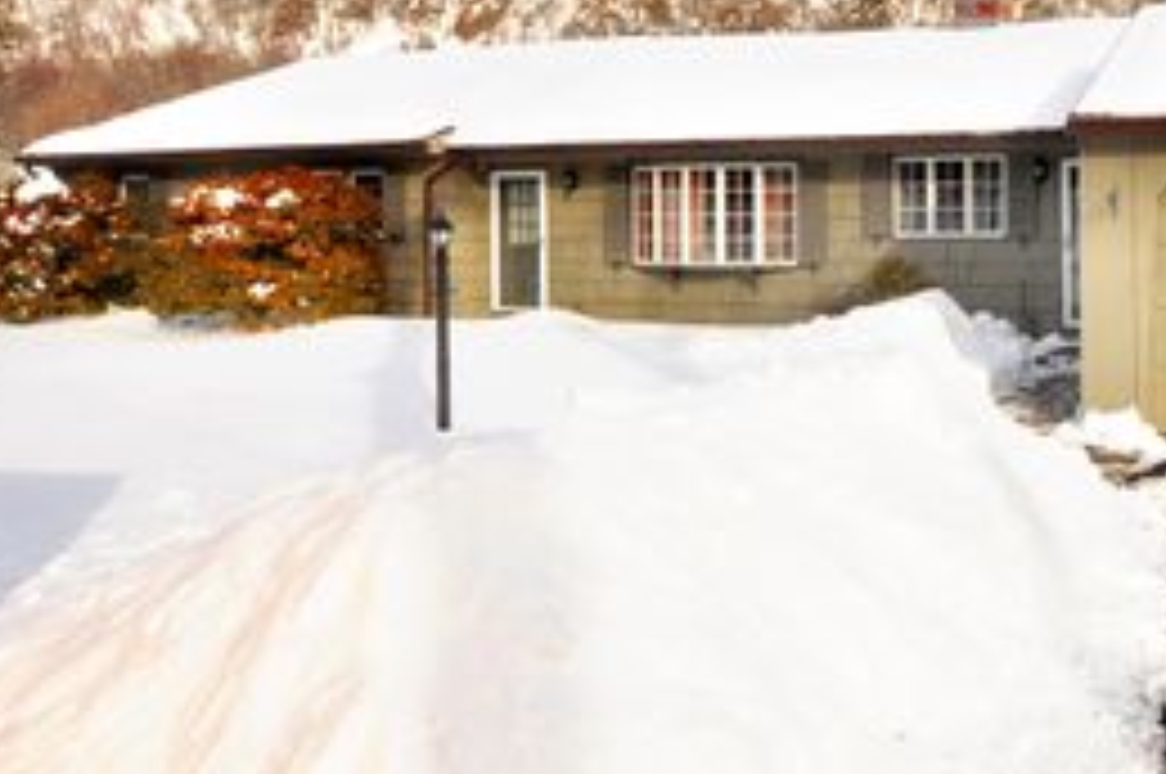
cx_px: 1022
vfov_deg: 42.9
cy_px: 162
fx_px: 938
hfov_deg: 56.2
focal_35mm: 29
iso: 250
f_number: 11
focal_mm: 10
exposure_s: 1/200
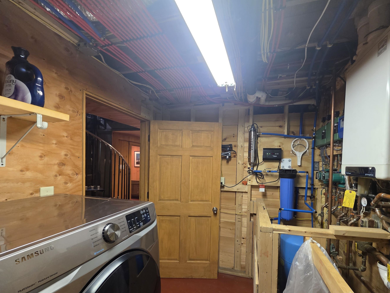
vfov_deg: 81.2
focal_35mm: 15
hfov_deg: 98.0
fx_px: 169
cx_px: 207
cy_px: 169
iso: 250
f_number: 1.9
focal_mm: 2.2
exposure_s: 1/60
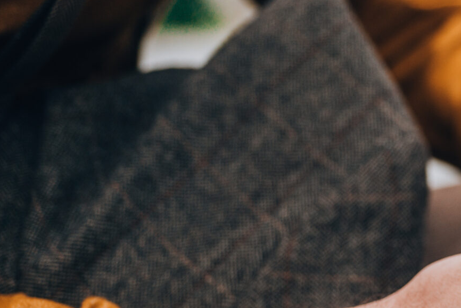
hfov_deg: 15.0
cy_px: 186
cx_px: 509
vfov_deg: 10.3
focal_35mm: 133
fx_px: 1704
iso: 200
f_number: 3.2
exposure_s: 1/125
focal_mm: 60
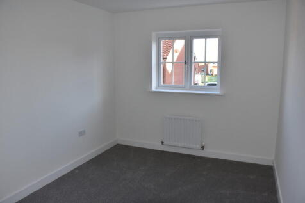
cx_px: 152
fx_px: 229
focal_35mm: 27
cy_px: 102
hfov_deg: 67.4
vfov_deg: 47.9
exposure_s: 1/125
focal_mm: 18
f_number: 5.6
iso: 640
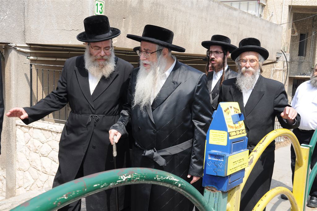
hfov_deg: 43.7
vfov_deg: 29.8
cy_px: 106
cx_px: 158
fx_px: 396
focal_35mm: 45
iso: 200
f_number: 8
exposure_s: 1/200
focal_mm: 30
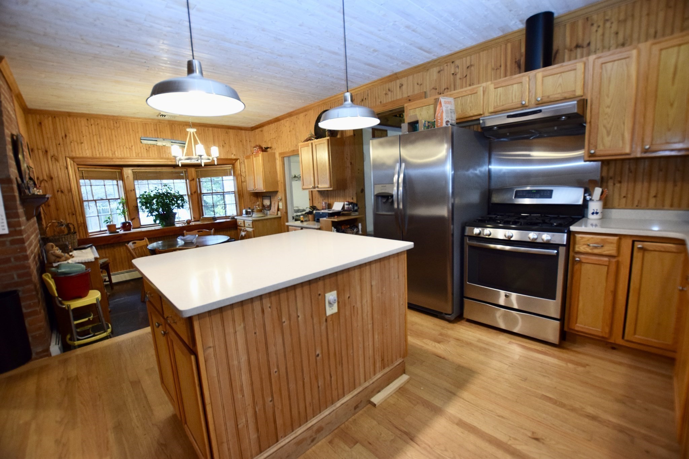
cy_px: 230
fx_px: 287
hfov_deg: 100.4
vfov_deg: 77.3
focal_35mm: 15
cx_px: 344
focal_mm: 10
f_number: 4
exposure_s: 1/60
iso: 800
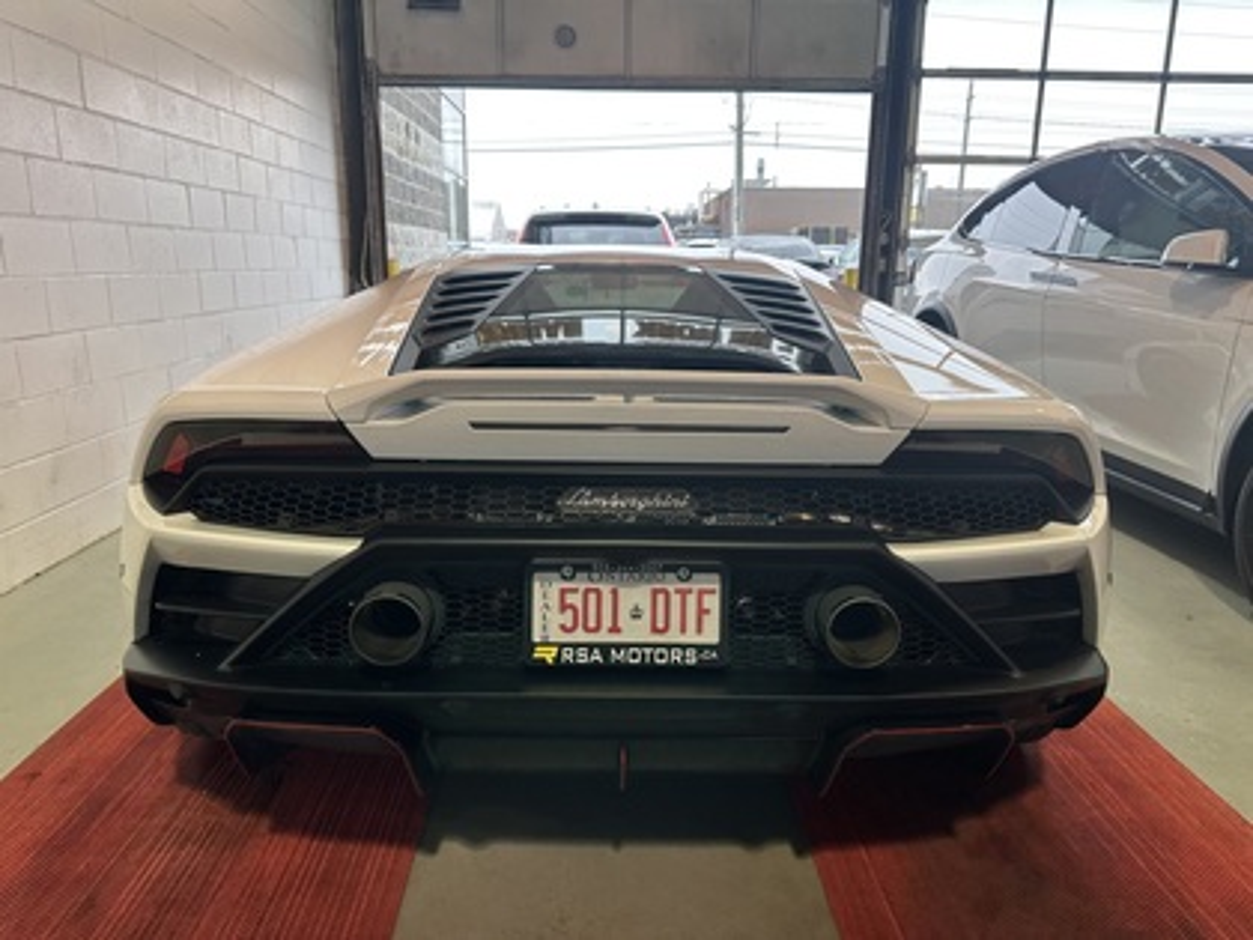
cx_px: 626
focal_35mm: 24
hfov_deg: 71.6
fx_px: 869
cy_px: 470
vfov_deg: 56.8
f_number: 1.78
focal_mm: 6.86
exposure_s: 1/120
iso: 80
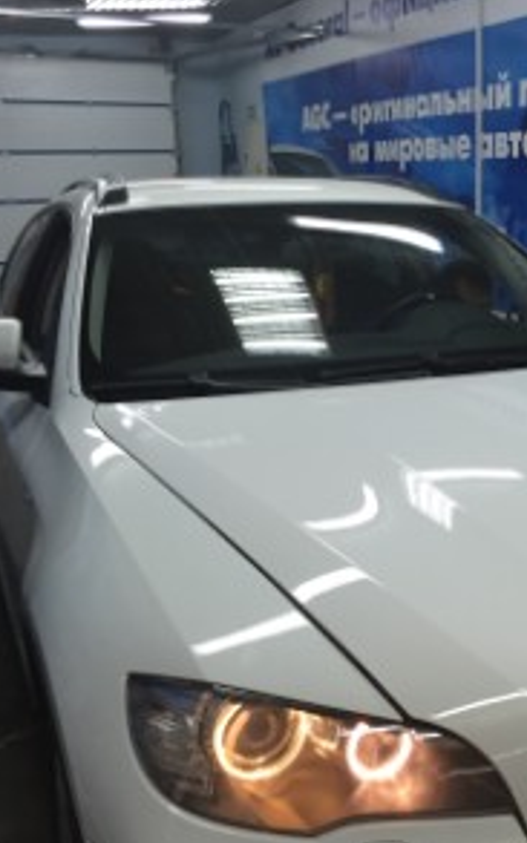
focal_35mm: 42
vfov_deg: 47.2
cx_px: 369
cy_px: 420
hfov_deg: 30.2
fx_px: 966
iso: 80
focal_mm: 4.15
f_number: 2.2
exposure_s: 1/33
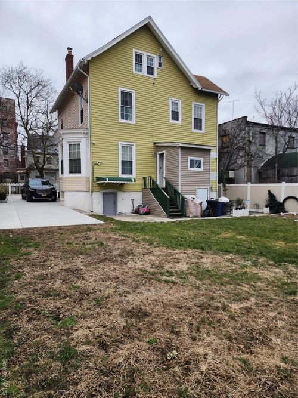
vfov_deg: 73.9
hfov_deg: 58.9
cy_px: 199
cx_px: 149
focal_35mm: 23
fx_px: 264
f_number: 1.8
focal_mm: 6.4
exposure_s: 1/437
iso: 12
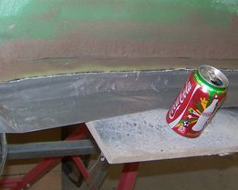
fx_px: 641
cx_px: 132
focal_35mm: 91
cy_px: 7
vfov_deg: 16.6
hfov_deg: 21.0
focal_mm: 6.3
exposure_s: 1/60
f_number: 2.8
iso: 80
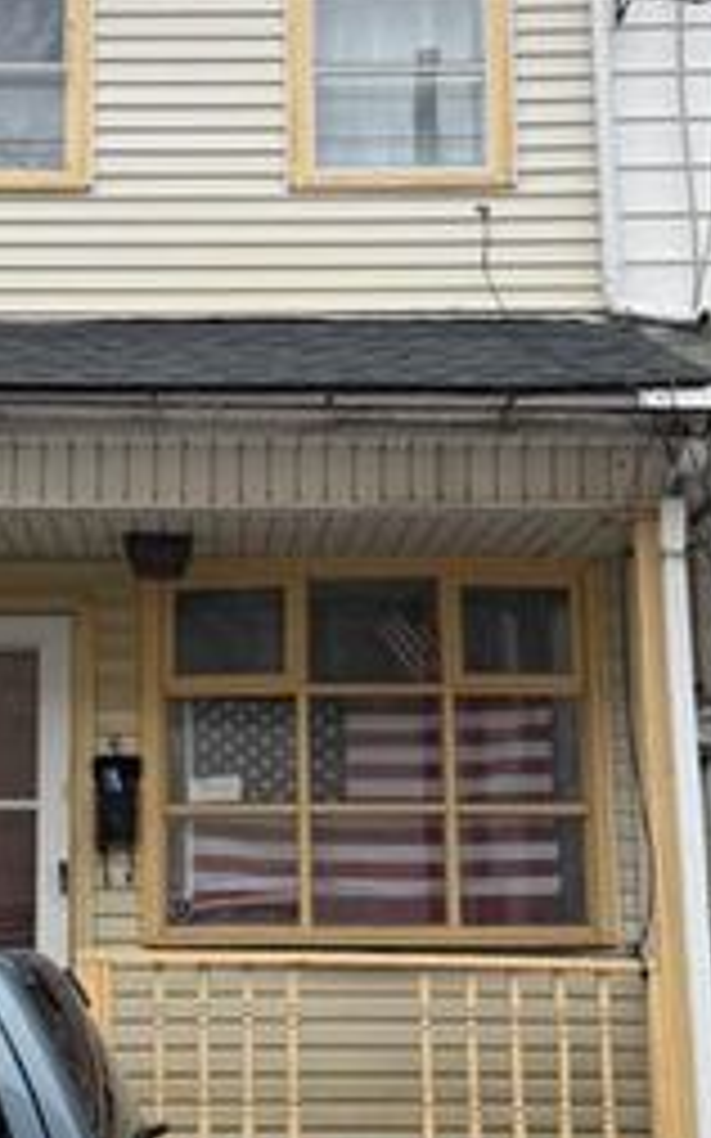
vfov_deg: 30.6
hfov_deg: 19.3
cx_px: 166
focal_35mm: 67
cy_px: 547
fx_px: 2078
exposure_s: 1/1855
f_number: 1.78
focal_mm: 6.76
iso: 80
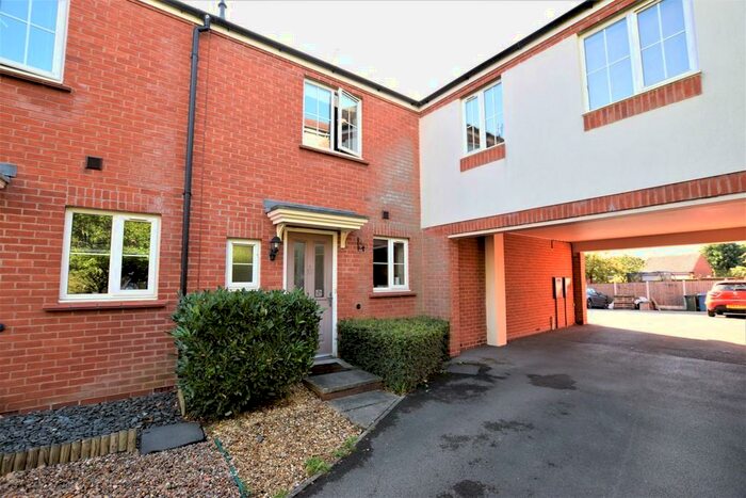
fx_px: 311
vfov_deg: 77.4
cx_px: 373
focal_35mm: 15
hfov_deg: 100.4
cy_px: 249
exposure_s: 1/160
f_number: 6.3
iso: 400
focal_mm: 10
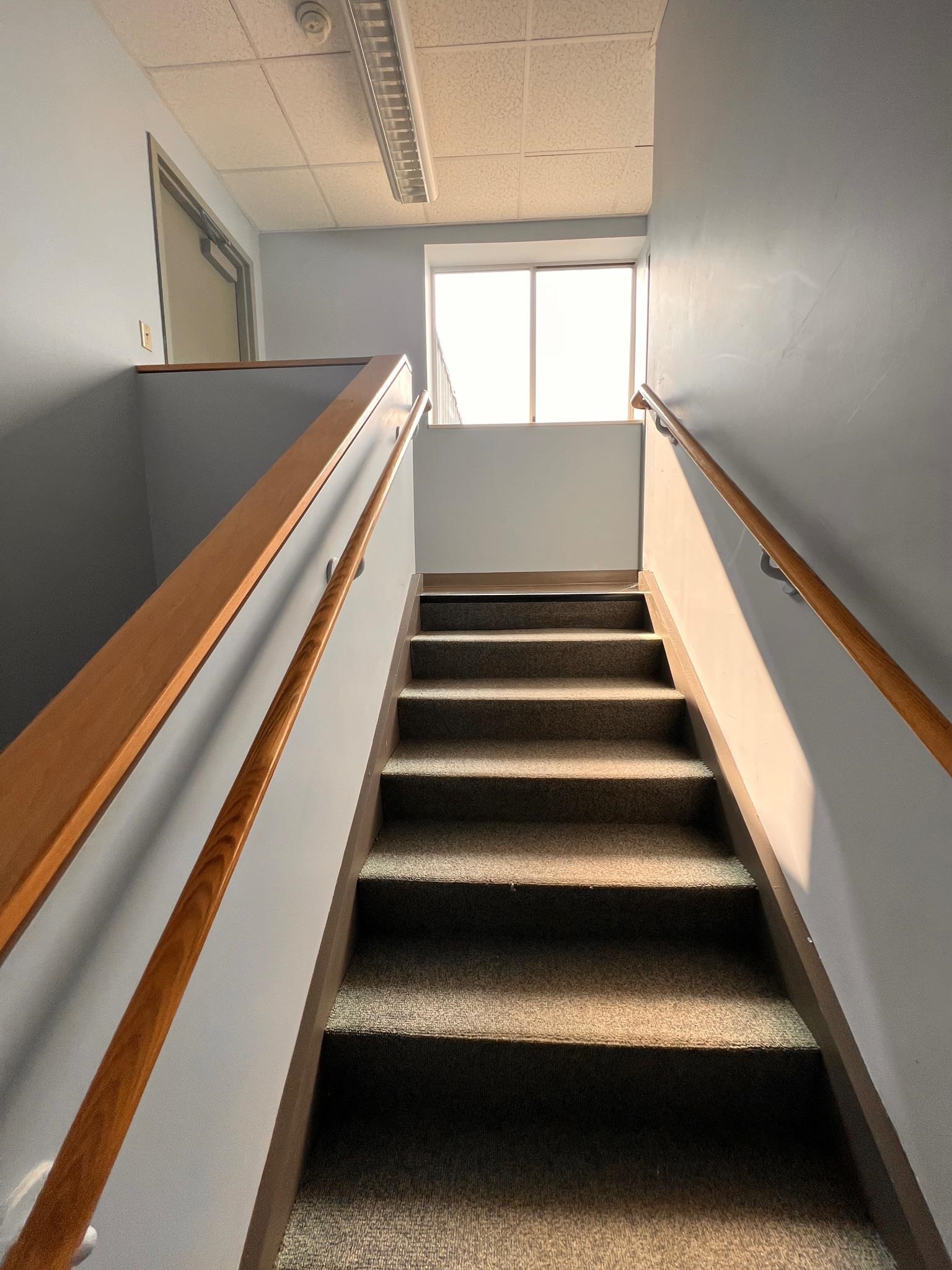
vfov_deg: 106.2
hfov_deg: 89.9
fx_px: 477
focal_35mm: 13
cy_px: 635
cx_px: 476
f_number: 1.8
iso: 32
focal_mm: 1.57
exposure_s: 1/156
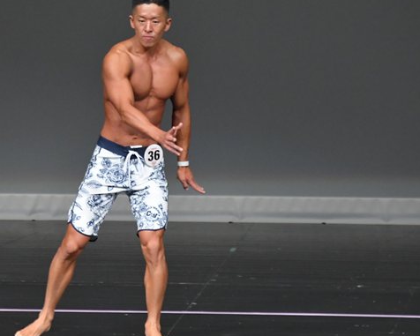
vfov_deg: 2.9
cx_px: 115
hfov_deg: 3.7
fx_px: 6552
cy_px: 150
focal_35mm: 527
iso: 4000
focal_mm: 230
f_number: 5.6
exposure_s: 1/400
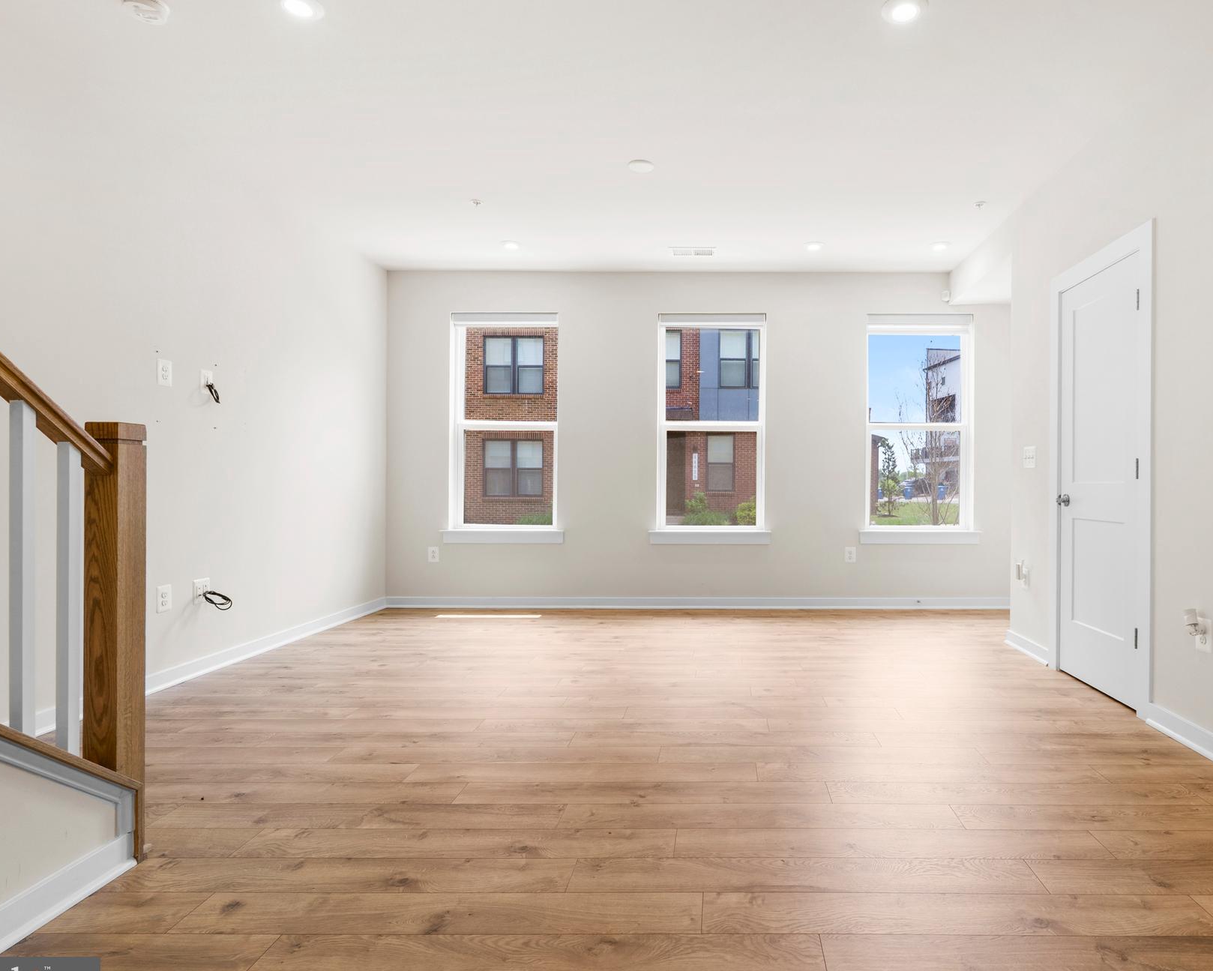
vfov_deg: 69.2
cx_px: 702
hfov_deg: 80.9
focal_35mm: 20
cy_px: 500
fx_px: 704
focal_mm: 16.5
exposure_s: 1/5
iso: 125
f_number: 9
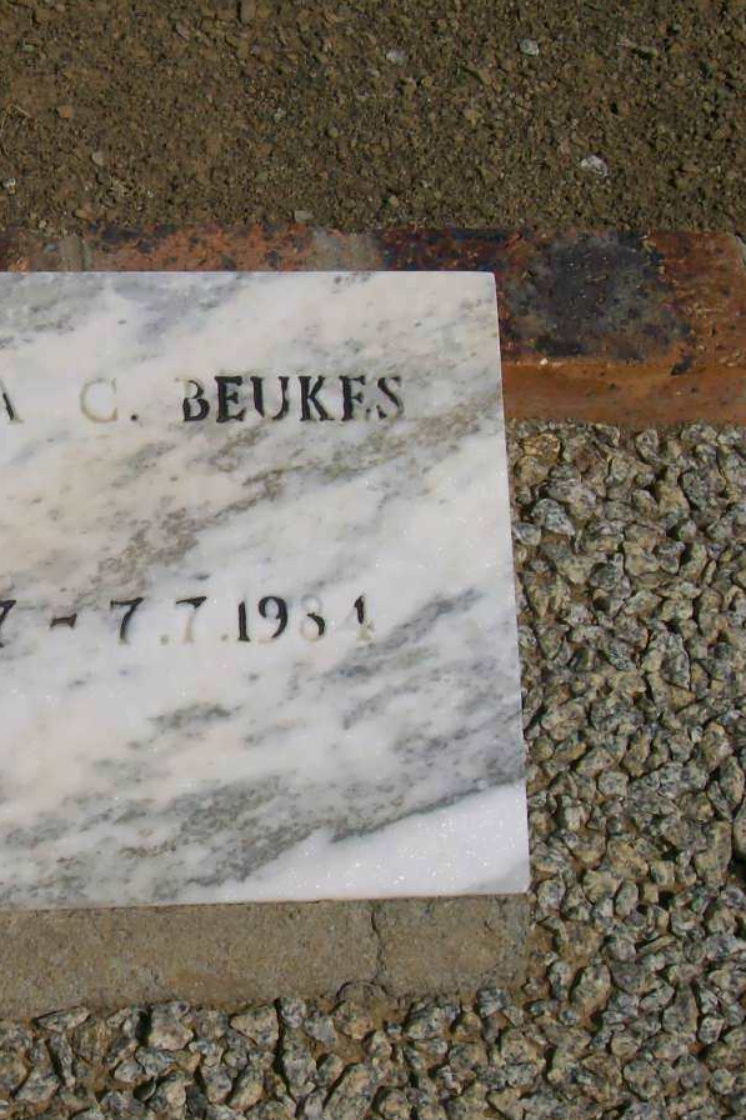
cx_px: 6
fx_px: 2425
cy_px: 560
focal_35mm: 78
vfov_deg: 26.0
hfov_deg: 17.1
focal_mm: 9.4
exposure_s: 1/1401
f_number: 6
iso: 80
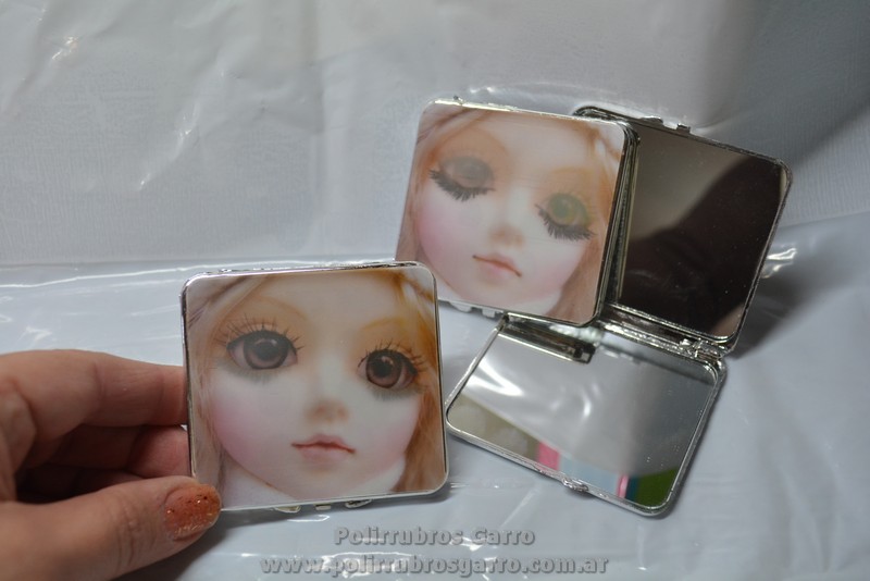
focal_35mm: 39
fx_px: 943
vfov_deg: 34.2
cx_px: 435
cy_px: 290
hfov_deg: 49.5
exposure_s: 1/60
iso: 800
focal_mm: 26
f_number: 5
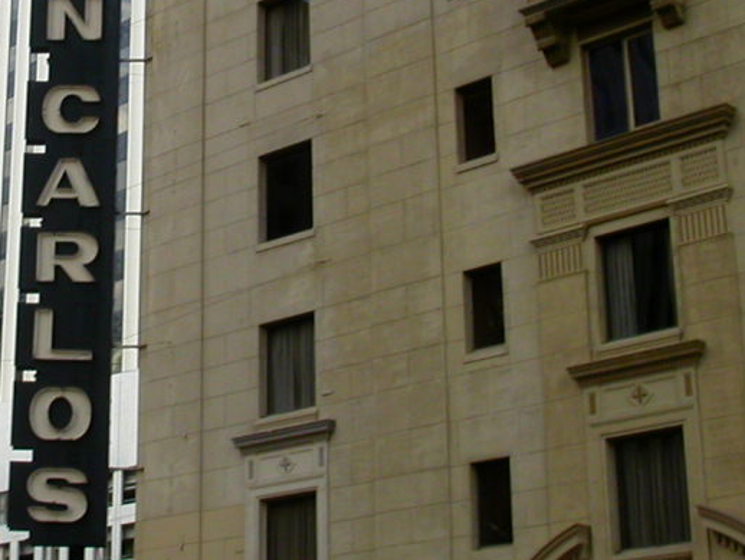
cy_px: 187
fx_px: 1830
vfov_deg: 17.3
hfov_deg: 22.5
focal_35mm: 85
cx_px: 83
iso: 100
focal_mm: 6.6
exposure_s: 1/215
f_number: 4.8
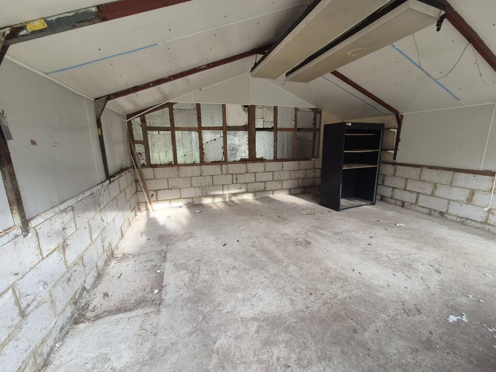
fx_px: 186
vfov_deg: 89.9
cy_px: 186
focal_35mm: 13
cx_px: 248
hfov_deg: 106.2
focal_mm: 2.2
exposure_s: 1/50
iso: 80
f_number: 2.2
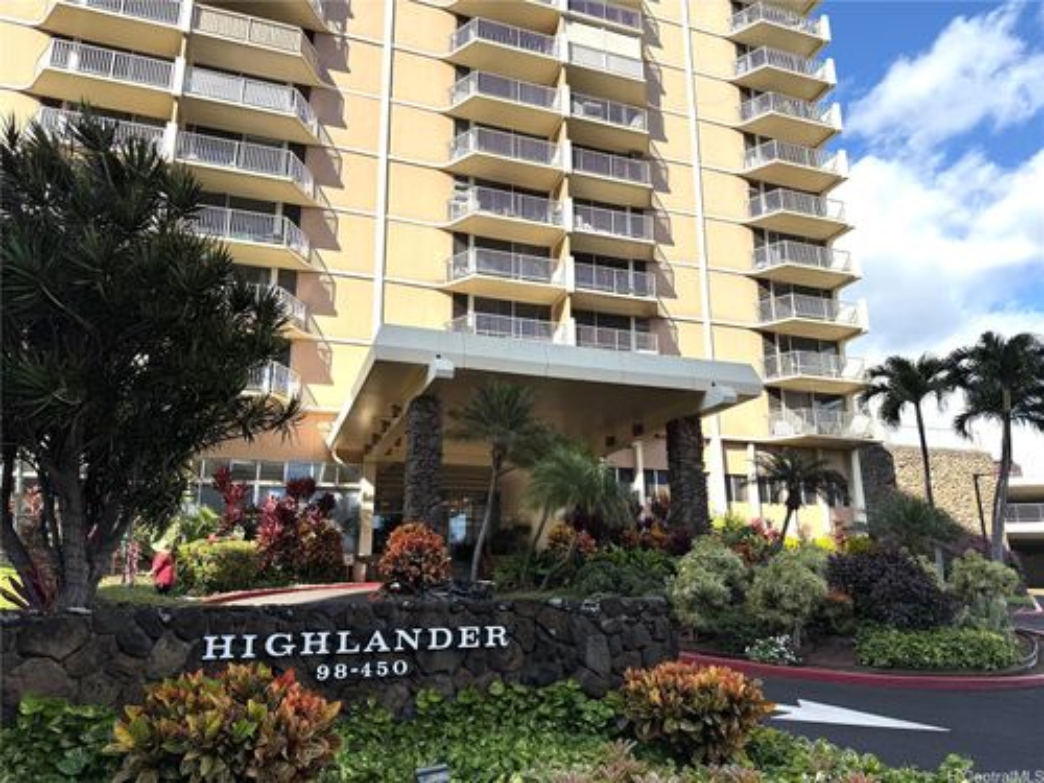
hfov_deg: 71.6
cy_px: 392
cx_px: 522
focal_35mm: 24
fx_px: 724
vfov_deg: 56.8
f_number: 1.78
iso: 80
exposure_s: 1/3584
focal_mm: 6.76
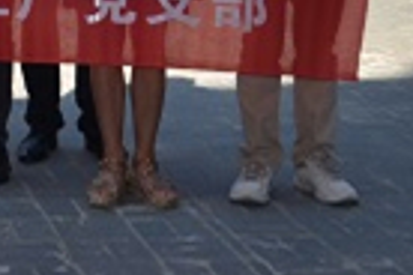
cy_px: -176
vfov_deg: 9.3
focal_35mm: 143
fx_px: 1640
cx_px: -287
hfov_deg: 13.2
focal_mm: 22
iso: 100
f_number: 5.6
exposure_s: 1/250
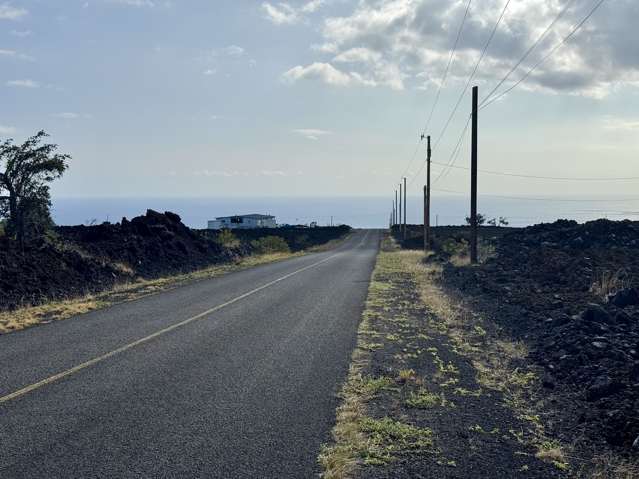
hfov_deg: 39.7
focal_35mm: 48
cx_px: 320
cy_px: 240
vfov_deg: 30.3
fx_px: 886
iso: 64
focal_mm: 6.76
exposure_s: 1/12500
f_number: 1.78
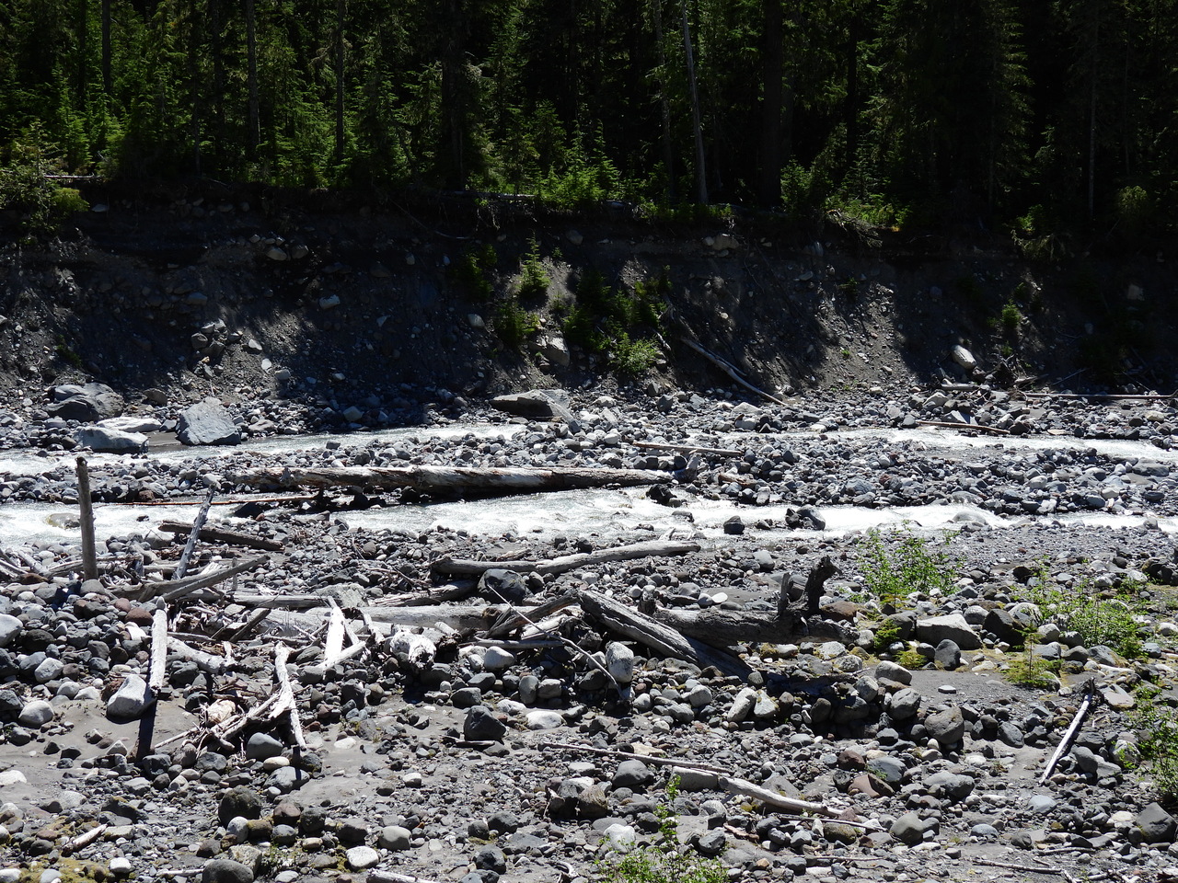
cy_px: 442
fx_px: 1872
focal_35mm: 55
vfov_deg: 26.6
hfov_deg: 34.9
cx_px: 589
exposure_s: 1/1000
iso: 100
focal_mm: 9.8
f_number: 3.5
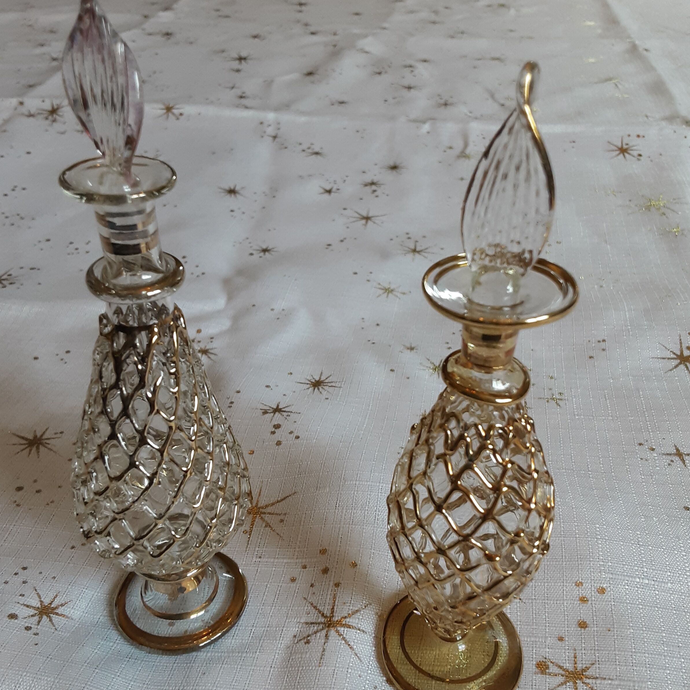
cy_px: 376
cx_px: 341
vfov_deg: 48.4
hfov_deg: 48.4
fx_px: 767
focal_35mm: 34
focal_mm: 2.9
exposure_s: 1/50
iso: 100
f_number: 1.9
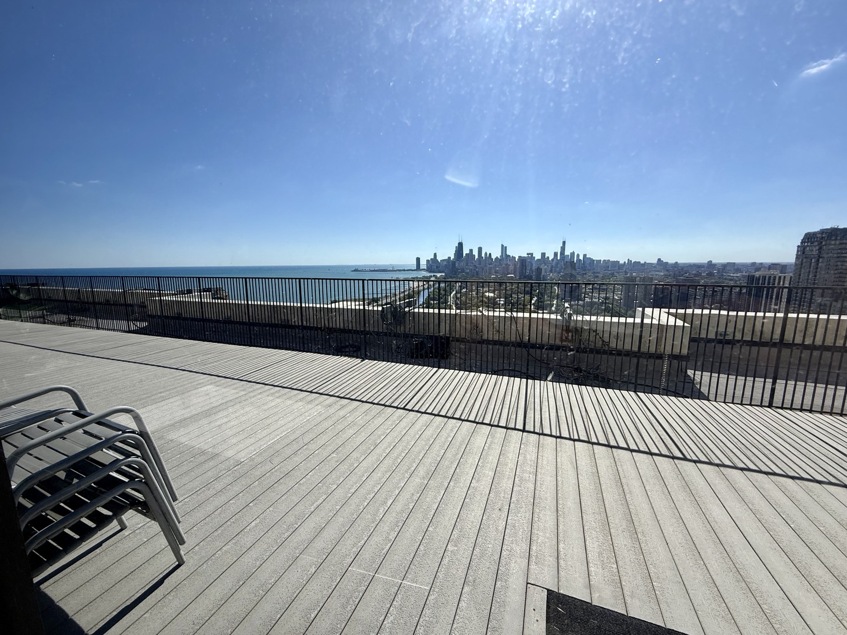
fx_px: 343
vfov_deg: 85.7
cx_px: 424
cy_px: 318
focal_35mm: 14
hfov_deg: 102.1
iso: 50
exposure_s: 1/1656
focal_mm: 2.22
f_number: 2.2
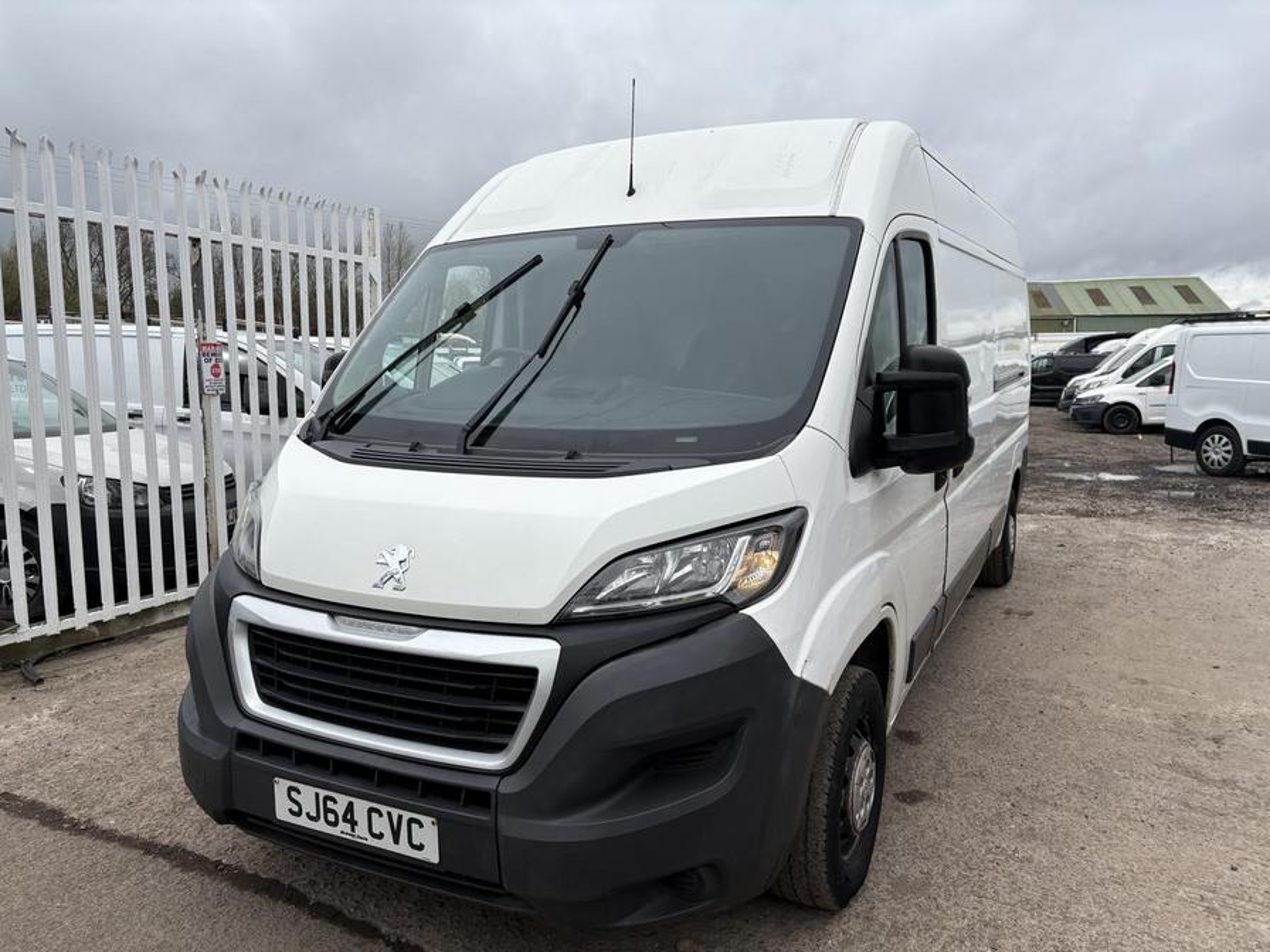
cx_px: 635
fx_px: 954
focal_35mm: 26
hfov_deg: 67.3
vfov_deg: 53.1
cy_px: 476
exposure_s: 1/2364
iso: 50
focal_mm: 5.96
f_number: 1.6
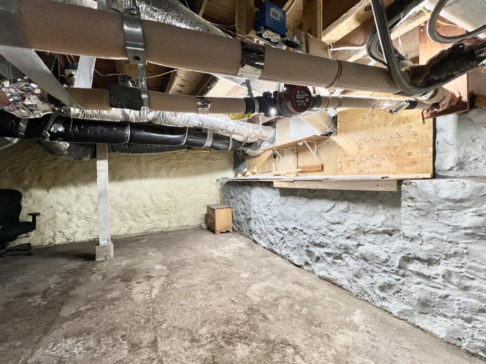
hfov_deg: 106.2
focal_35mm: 13
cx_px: 243
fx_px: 183
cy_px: 182
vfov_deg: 89.9
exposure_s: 1/60
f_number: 1.8
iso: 320
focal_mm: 1.57
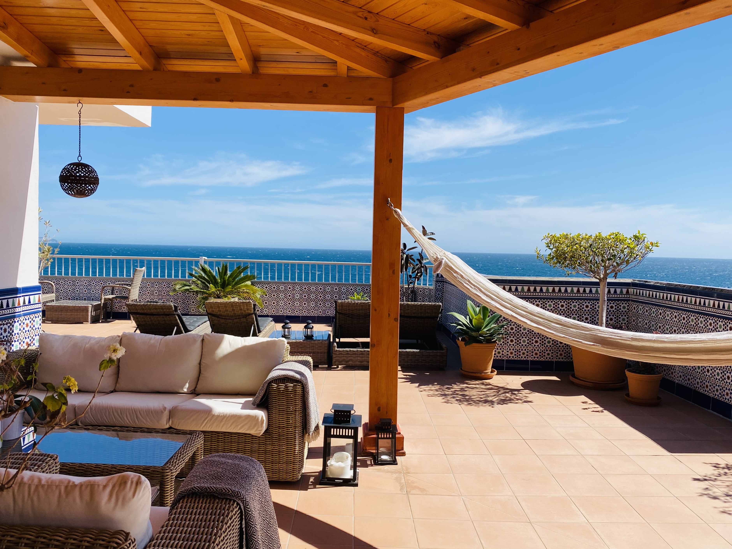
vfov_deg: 53.1
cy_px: 274
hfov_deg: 67.3
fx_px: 550
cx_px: 366
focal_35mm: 26
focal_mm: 4.25
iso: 32
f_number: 1.8
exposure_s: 1/3300
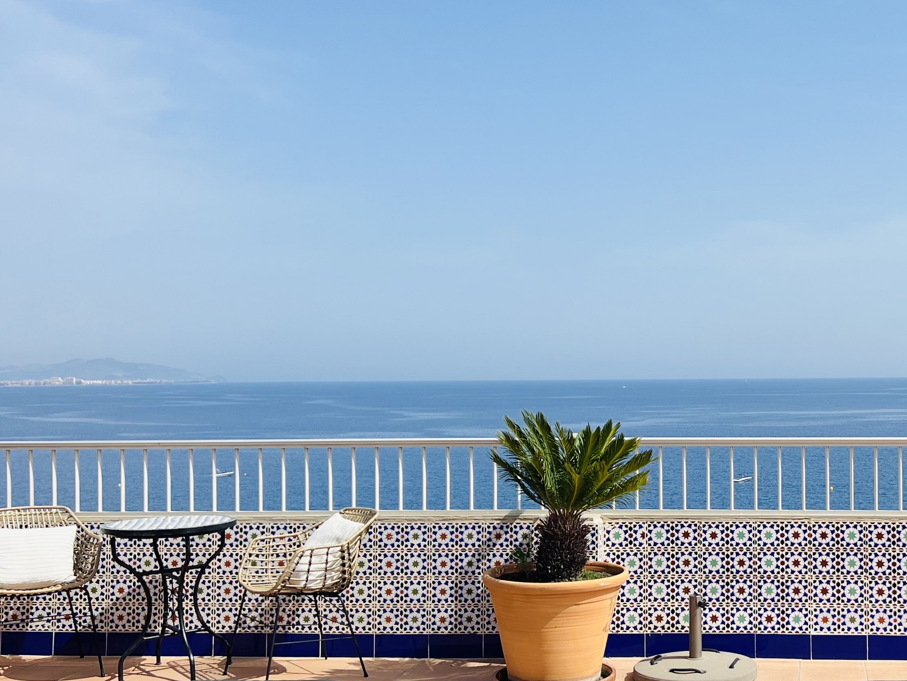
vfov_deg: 30.8
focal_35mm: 47
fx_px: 1232
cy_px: 409
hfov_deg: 38.8
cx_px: 730
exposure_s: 1/4831
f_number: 1.5
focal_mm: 5.7
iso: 50
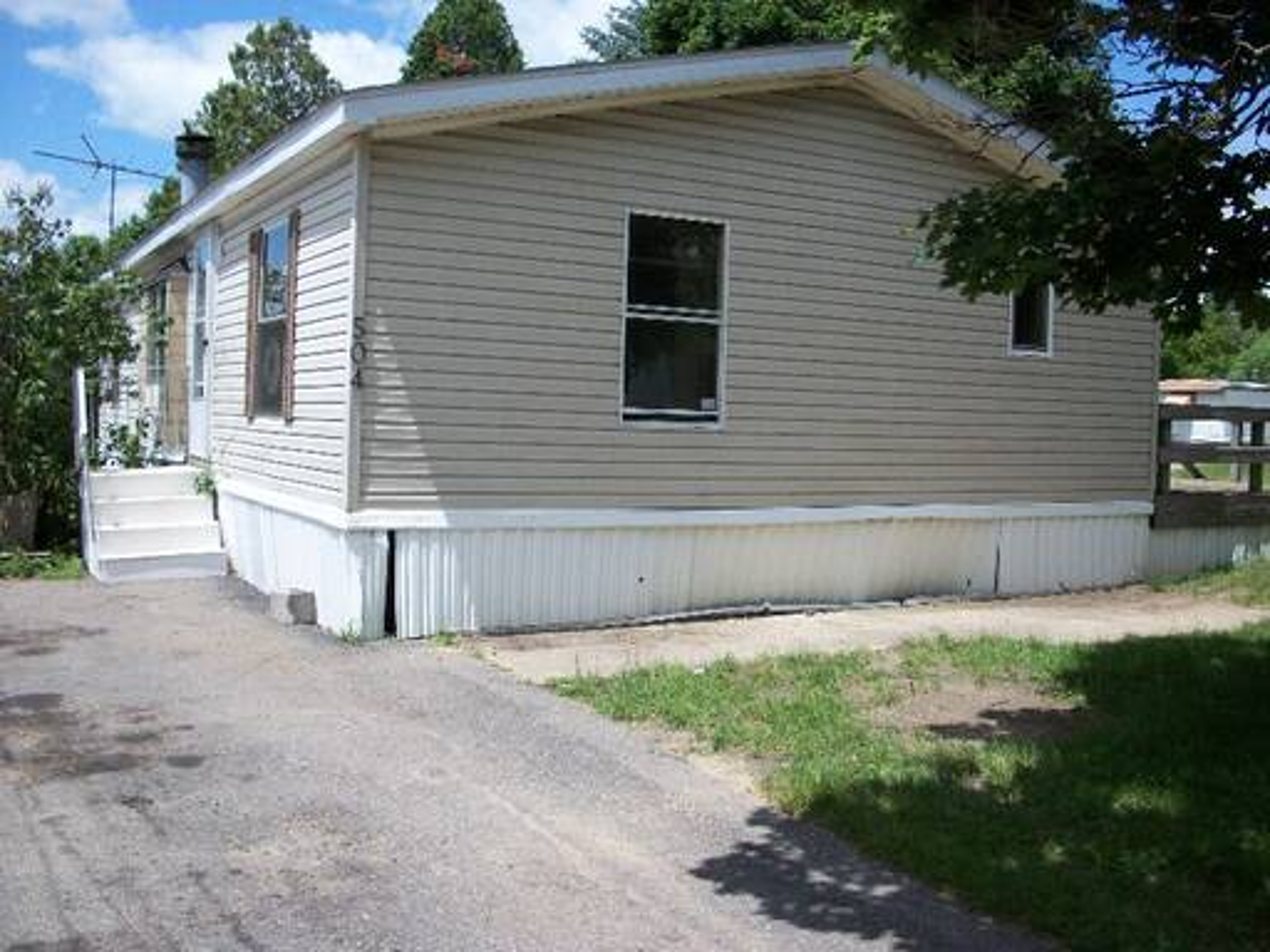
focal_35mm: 35
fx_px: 1284
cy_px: 476
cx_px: 635
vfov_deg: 40.7
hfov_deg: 52.6
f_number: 8.8
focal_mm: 6.3
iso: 80
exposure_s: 1/160
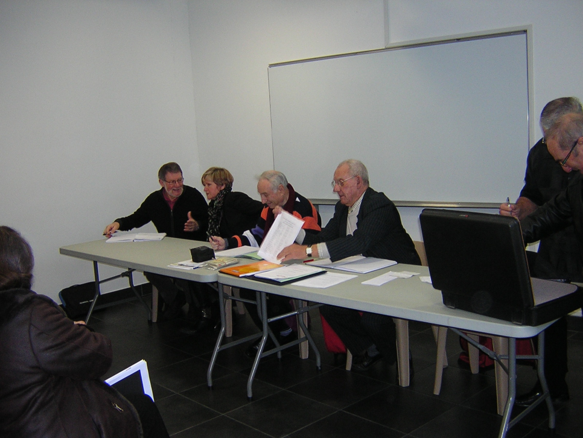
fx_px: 606
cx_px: 292
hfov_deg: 51.4
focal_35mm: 36
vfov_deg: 39.7
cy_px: 219
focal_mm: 4.7
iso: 224
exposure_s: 1/60.1
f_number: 2.6
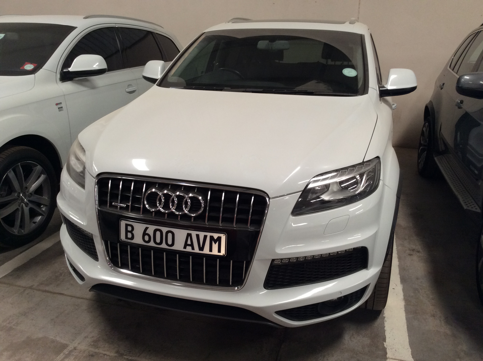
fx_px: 446
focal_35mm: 32
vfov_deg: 44.1
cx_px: 242
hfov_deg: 56.9
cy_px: 180
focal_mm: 3.3
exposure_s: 1/25
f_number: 2.4
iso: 64
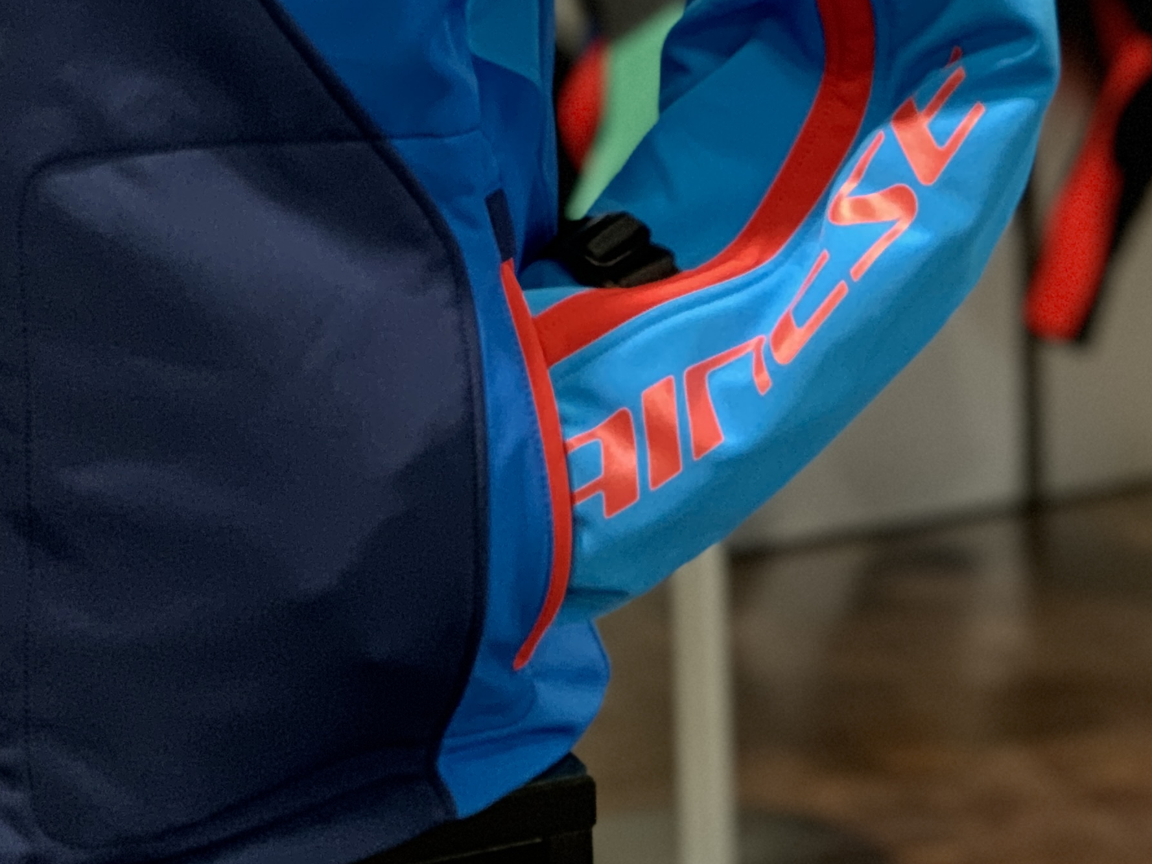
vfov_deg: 12.4
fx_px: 3927
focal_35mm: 118
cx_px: 652
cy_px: -49
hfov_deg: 16.7
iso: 400
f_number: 2.4
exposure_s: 1/50
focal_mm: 6
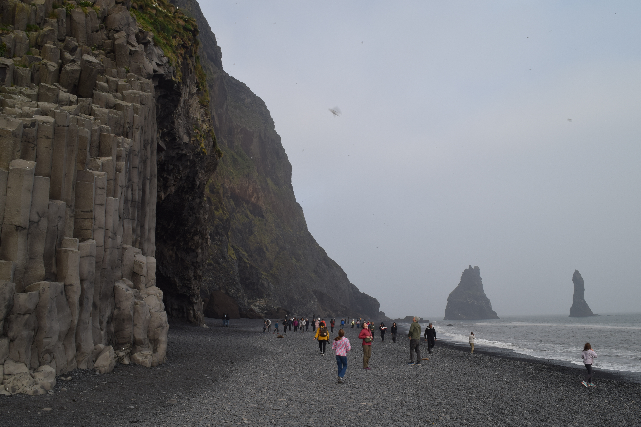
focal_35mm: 27
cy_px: 214
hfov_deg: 67.4
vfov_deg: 47.9
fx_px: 481
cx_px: 320
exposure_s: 1/40
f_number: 11
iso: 100
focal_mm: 18
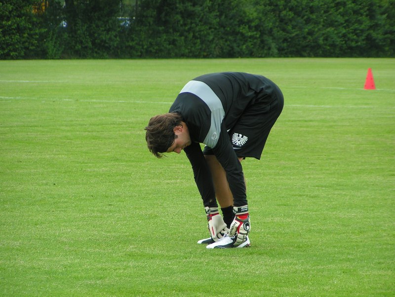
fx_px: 2955
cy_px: 148
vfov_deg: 5.7
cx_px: 198
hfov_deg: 7.6
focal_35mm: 259
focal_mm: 39.6
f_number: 3.5
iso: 50
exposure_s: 1/320
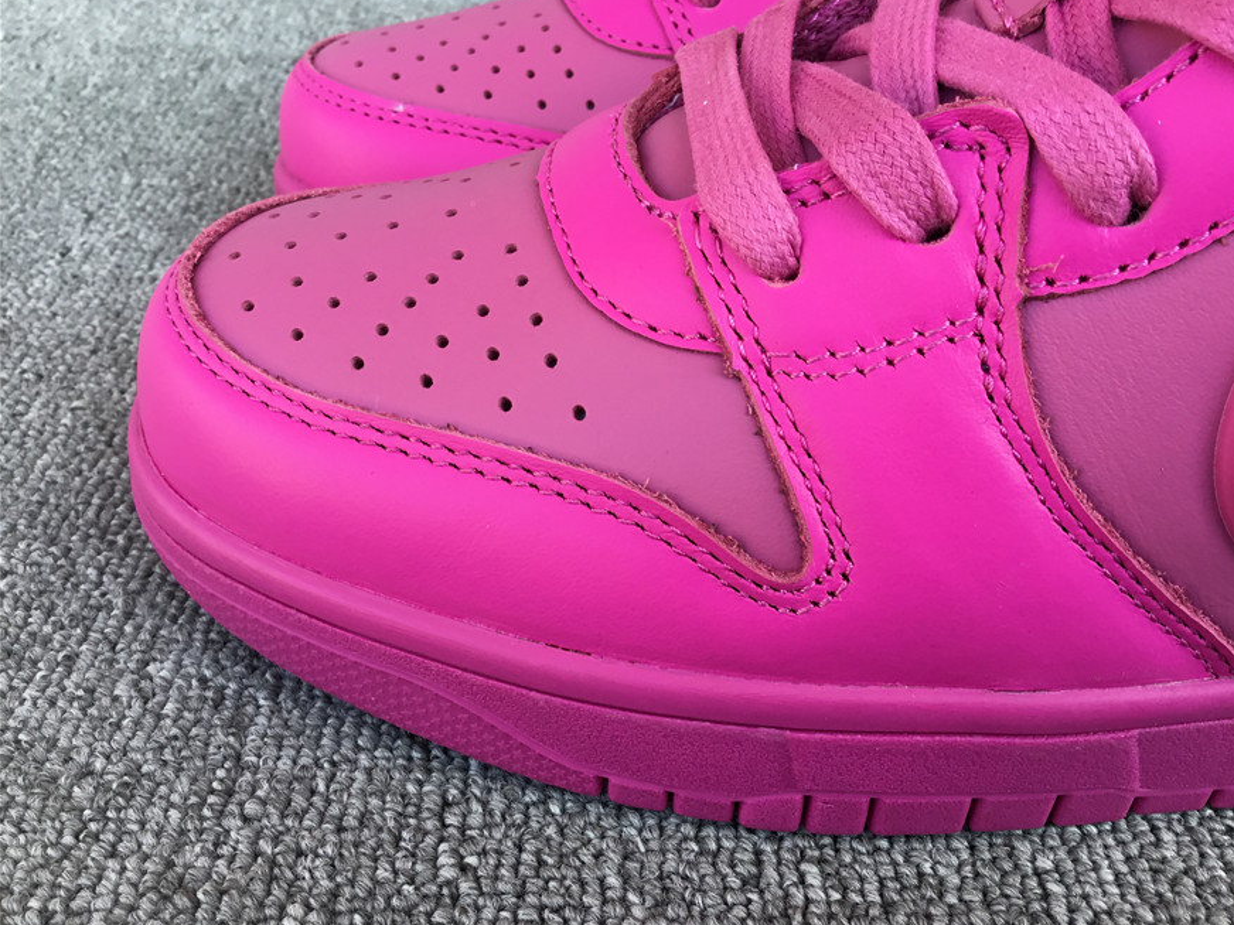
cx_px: 635
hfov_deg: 56.8
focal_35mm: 32
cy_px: 459
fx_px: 1141
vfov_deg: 44.2
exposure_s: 1/100
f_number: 2.4
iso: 32
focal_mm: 3.3
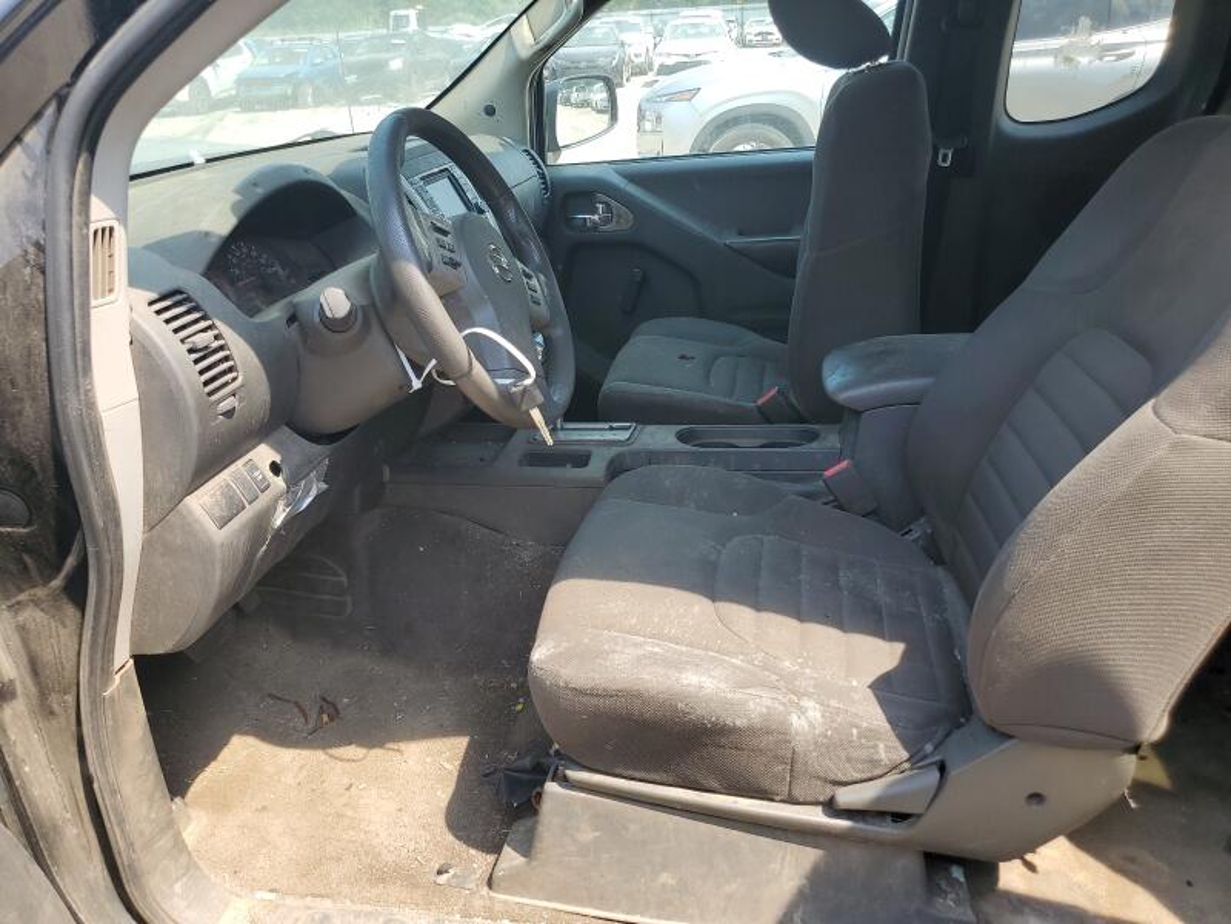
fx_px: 925
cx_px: 616
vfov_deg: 53.1
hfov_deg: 67.3
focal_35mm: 26
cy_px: 462
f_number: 1.5
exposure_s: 1/500
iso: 50
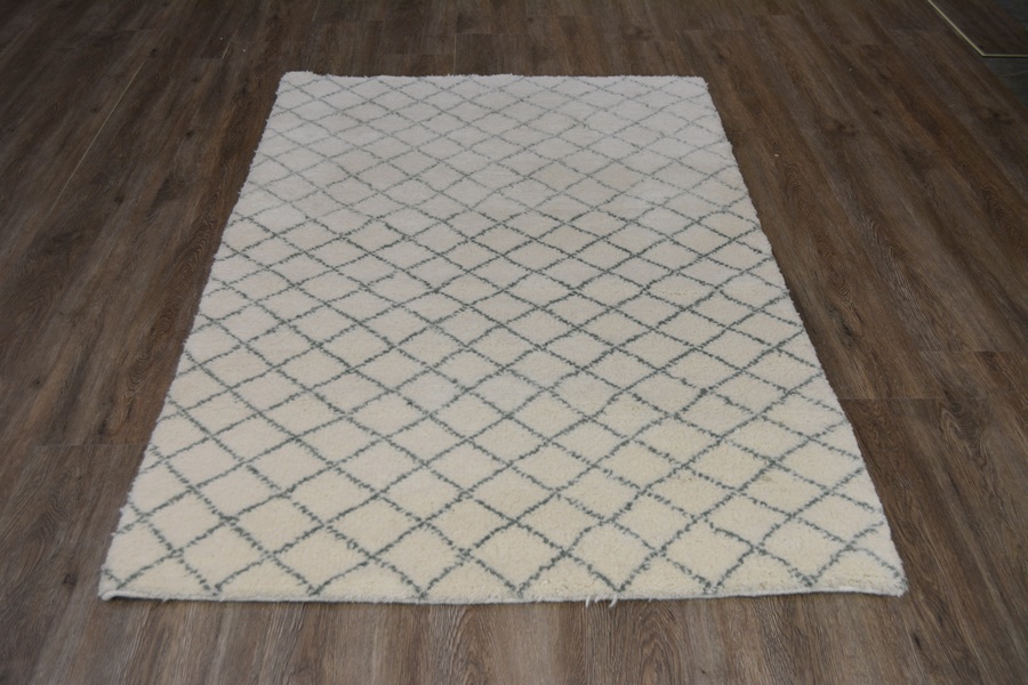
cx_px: 514
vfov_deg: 36.9
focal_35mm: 36
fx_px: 1028
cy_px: 342
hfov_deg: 53.1
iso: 400
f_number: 4.5
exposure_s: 1/80
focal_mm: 24
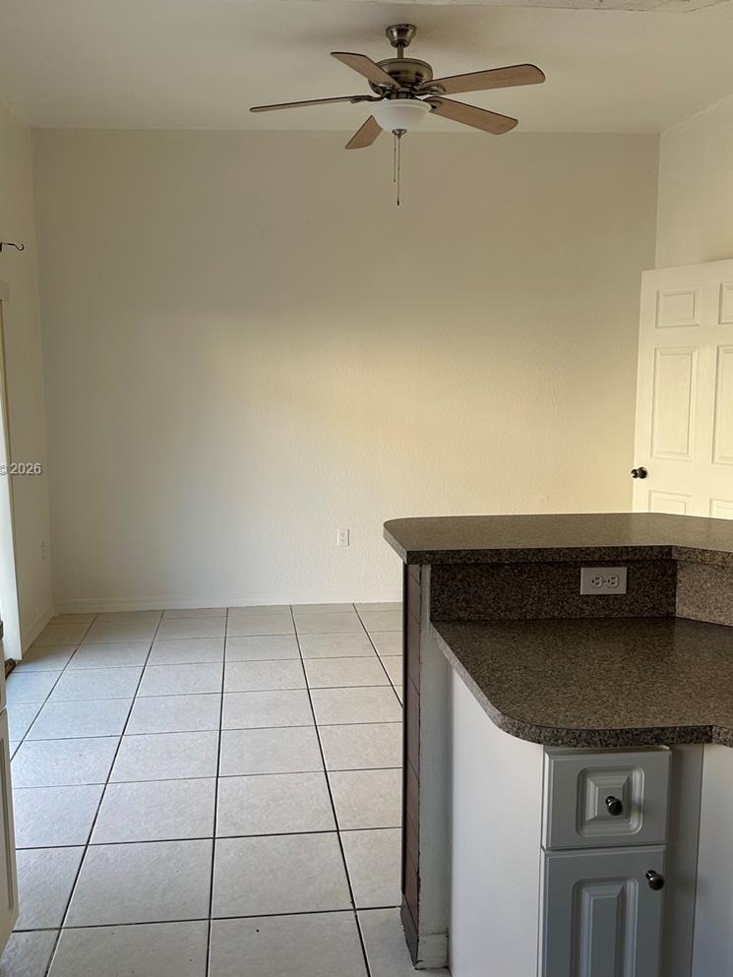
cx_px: 302
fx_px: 819
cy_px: 470
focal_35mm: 29
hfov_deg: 48.0
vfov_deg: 61.6
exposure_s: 1/160
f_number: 1.78
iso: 64
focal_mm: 6.86
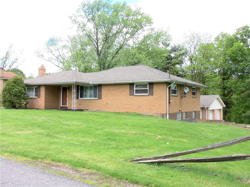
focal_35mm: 37
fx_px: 267
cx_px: 125
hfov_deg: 50.1
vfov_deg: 38.7
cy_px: 94
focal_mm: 6.7
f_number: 3.6
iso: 64
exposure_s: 1/200
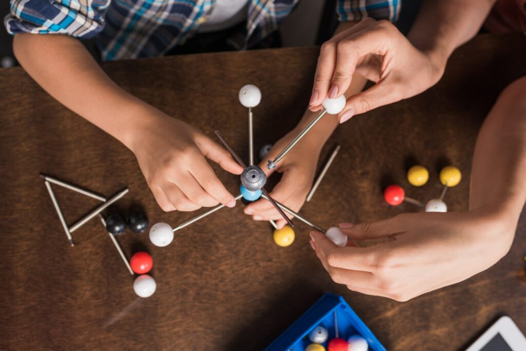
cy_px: 176
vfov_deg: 37.9
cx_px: 263
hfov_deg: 54.4
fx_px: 512
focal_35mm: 35
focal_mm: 35
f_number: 3.5
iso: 125
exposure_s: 1/125
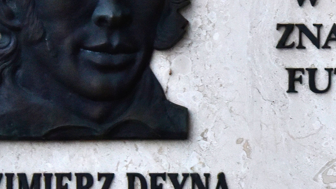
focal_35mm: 386
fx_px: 3439
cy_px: 69
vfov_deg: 3.1
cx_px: 383
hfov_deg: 5.6
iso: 1400
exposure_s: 1/125
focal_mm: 105
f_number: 5.3
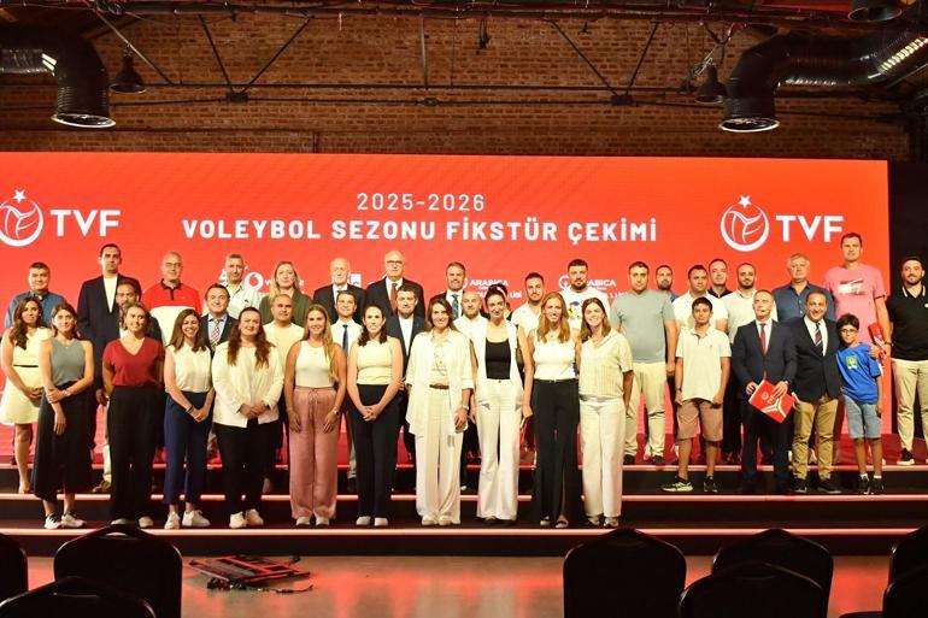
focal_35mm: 40
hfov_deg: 47.9
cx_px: 464
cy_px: 309
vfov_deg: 33.0
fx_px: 1044
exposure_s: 1/500
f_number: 2.8
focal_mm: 27
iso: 2500
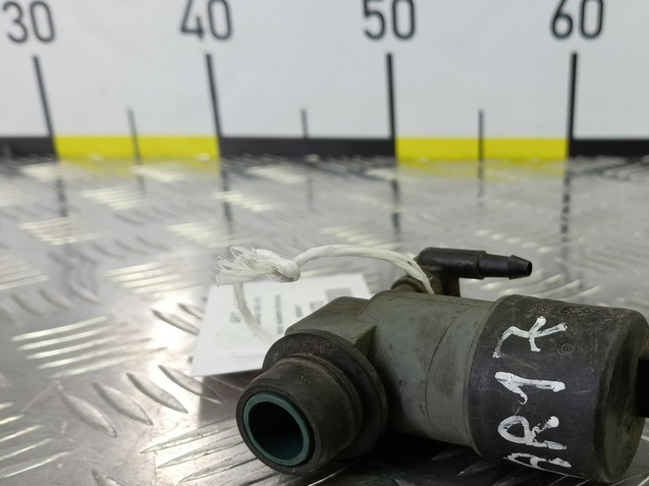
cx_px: 463
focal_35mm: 37
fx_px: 693
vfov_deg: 37.6
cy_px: 369
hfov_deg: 48.8
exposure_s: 1/50
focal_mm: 4.11
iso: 112
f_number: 1.6
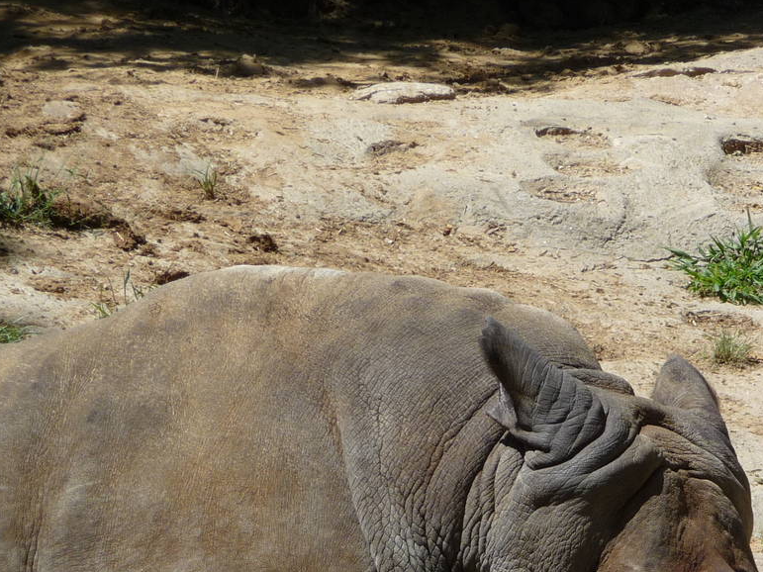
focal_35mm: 353
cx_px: 704
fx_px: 7780
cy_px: 589
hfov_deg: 5.6
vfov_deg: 4.2
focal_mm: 29.1
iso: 100
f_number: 4.8
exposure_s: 1/640
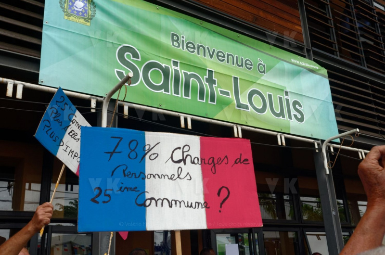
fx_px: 384
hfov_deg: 53.2
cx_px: 192
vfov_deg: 36.7
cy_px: 128
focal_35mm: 36
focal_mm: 24
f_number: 11
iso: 320
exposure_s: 1/200
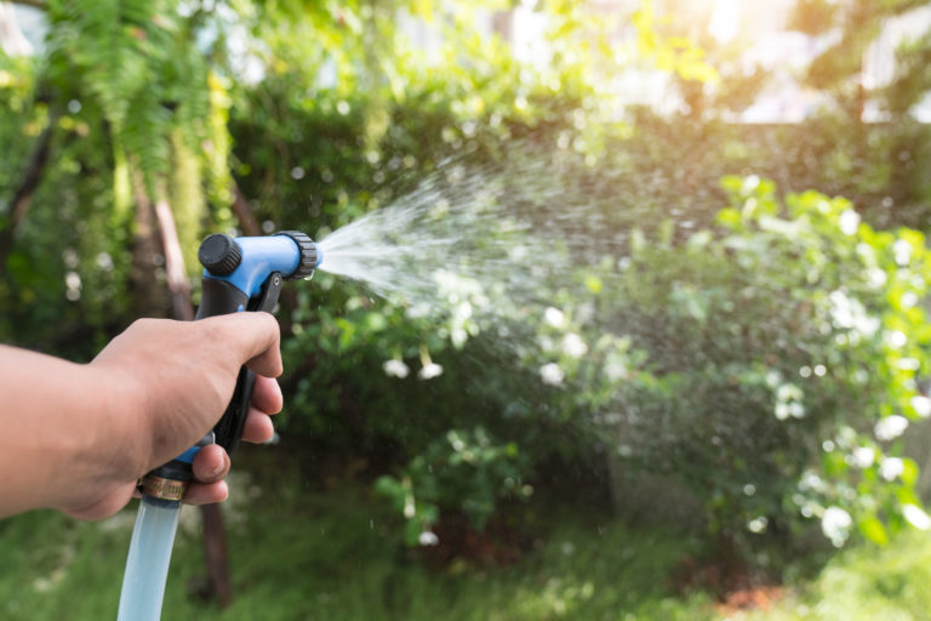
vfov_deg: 37.9
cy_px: 310
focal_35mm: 35
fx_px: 905
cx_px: 466
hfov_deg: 54.4
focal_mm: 35
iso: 250
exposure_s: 1/250
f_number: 4
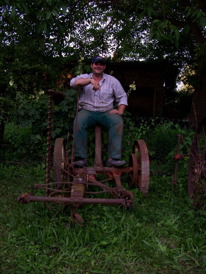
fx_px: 270
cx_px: 103
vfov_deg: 54.0
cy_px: 137
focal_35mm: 34
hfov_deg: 41.8
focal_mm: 5.6
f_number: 2.7
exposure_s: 1/78.8
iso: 80
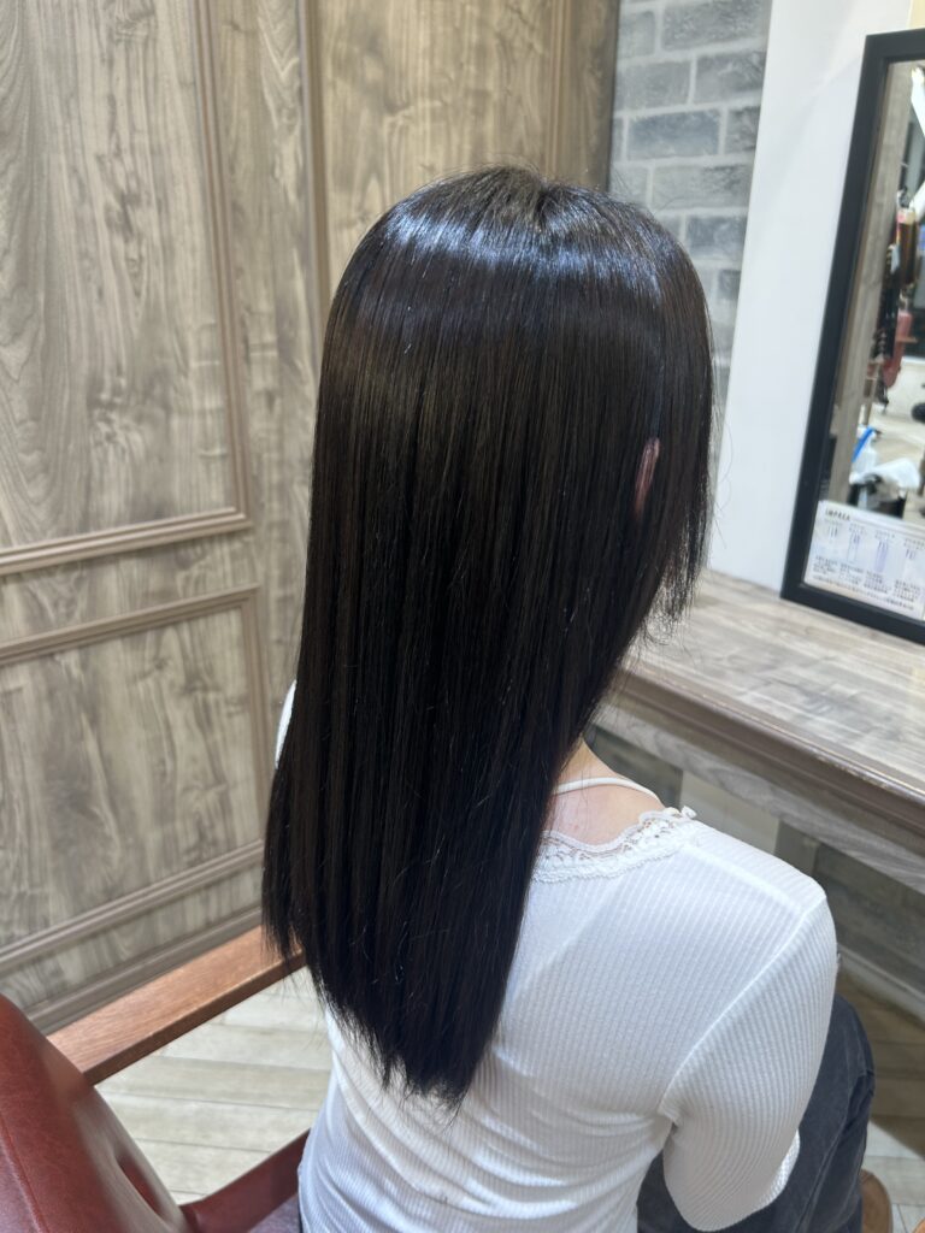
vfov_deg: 67.3
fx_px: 926
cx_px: 462
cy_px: 616
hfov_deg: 53.1
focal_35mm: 26
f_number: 1.5
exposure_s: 1/50
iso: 64
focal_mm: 5.7
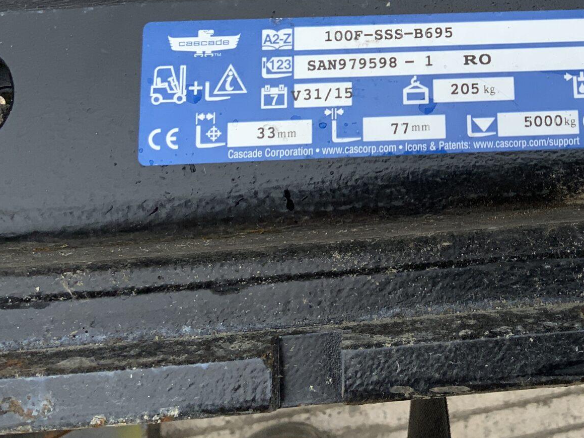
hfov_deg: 29.3
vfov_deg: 22.0
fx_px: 1080
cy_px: -11
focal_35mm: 64
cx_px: 504
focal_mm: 3
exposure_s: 1/912
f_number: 1.8
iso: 16
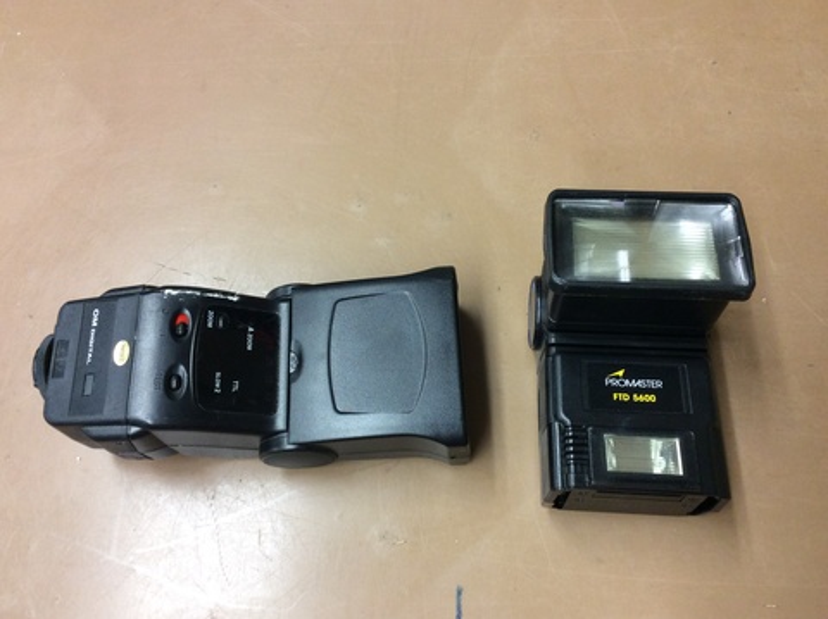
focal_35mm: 32
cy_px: 310
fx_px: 765
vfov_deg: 44.1
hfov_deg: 56.9
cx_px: 414
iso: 100
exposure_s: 1/24
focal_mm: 3.3
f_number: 2.4
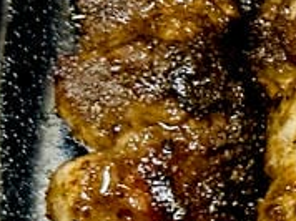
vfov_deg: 4.6
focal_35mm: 324
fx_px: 2767
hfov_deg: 5.8
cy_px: 90
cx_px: 790
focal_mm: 6.86
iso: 640
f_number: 1.78
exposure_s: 1/30
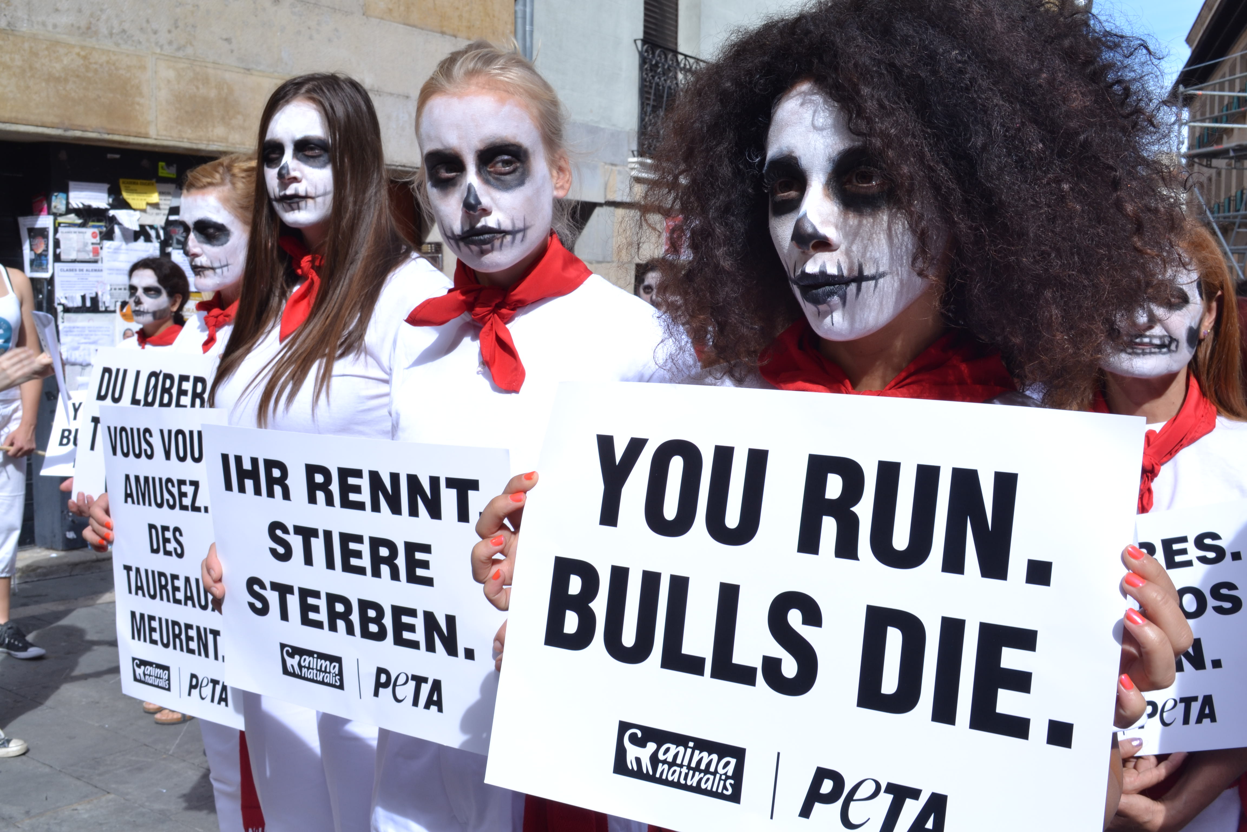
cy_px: 416
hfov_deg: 53.1
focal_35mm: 36
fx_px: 1247
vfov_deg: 36.9
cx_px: 624
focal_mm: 24
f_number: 14
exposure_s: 1/40
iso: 100
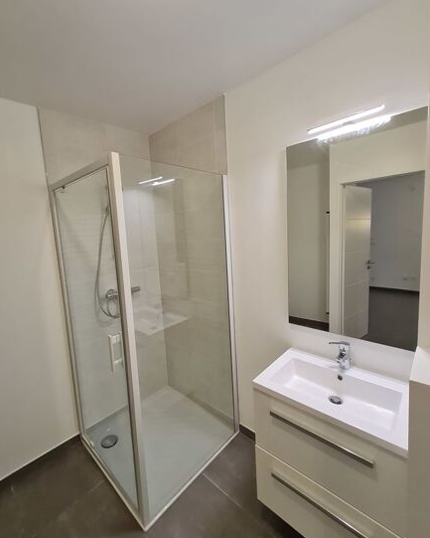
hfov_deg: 83.8
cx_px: 196
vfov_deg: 96.7
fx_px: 239
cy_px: 258
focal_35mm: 15
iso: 250
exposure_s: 1/50
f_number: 2.2
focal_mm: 1.74
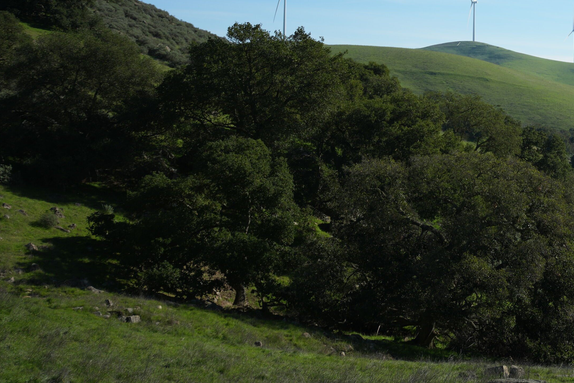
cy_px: 74
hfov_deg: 31.6
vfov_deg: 22.3
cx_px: 534
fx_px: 957
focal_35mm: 60
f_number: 4
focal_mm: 30
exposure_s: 1/1250
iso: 125
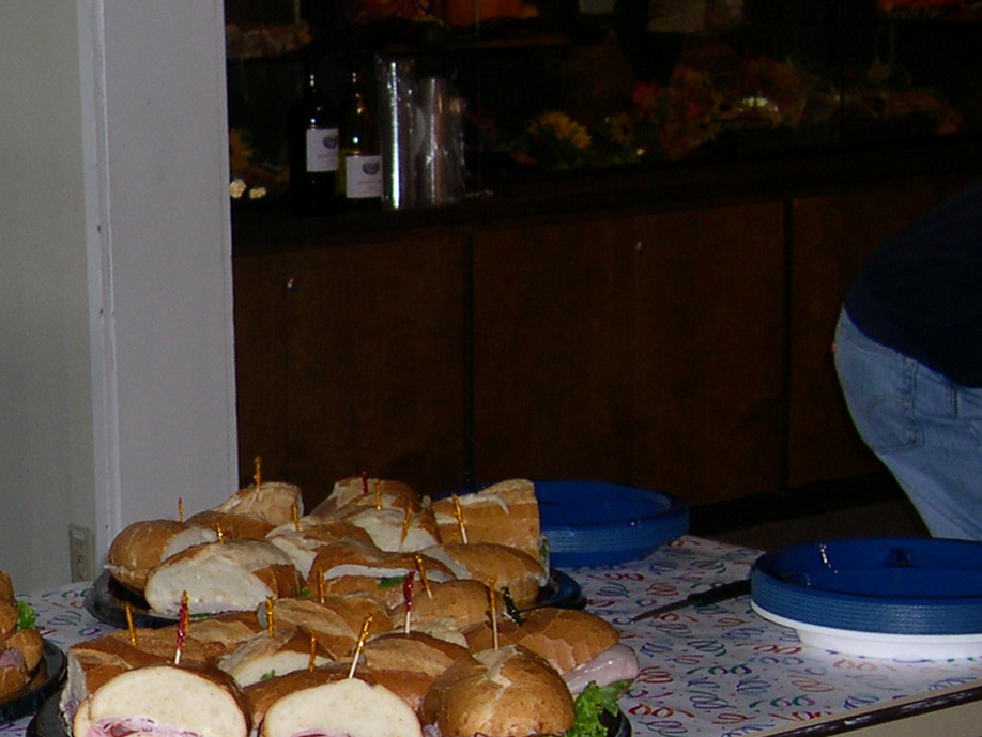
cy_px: 547
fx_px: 2667
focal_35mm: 94
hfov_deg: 19.5
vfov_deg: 15.7
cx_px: -225
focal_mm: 8
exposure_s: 1/60
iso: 100
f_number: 2.8
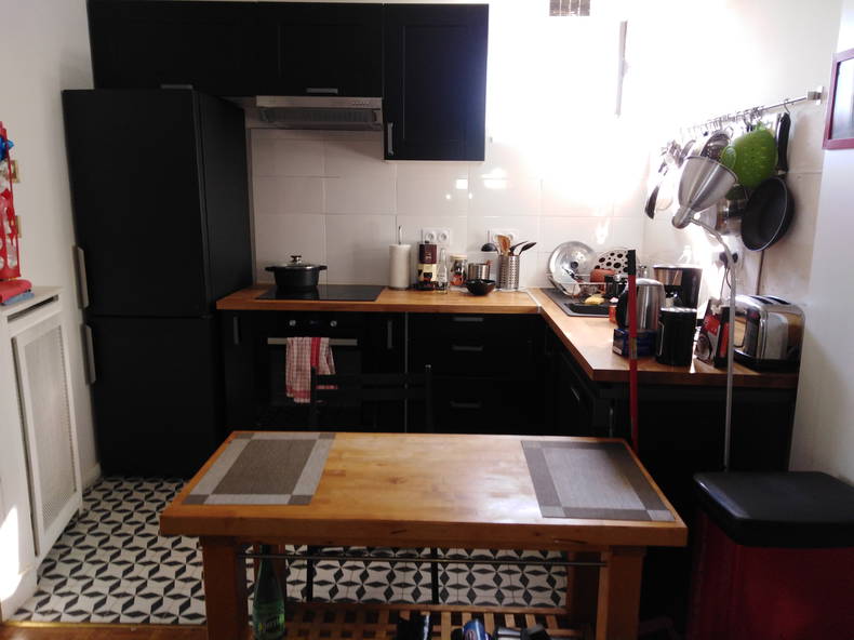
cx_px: 427
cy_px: 320
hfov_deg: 67.3
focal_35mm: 26
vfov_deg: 53.0
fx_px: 641
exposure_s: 1/29.8
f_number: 2.2
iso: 139
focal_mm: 3.46
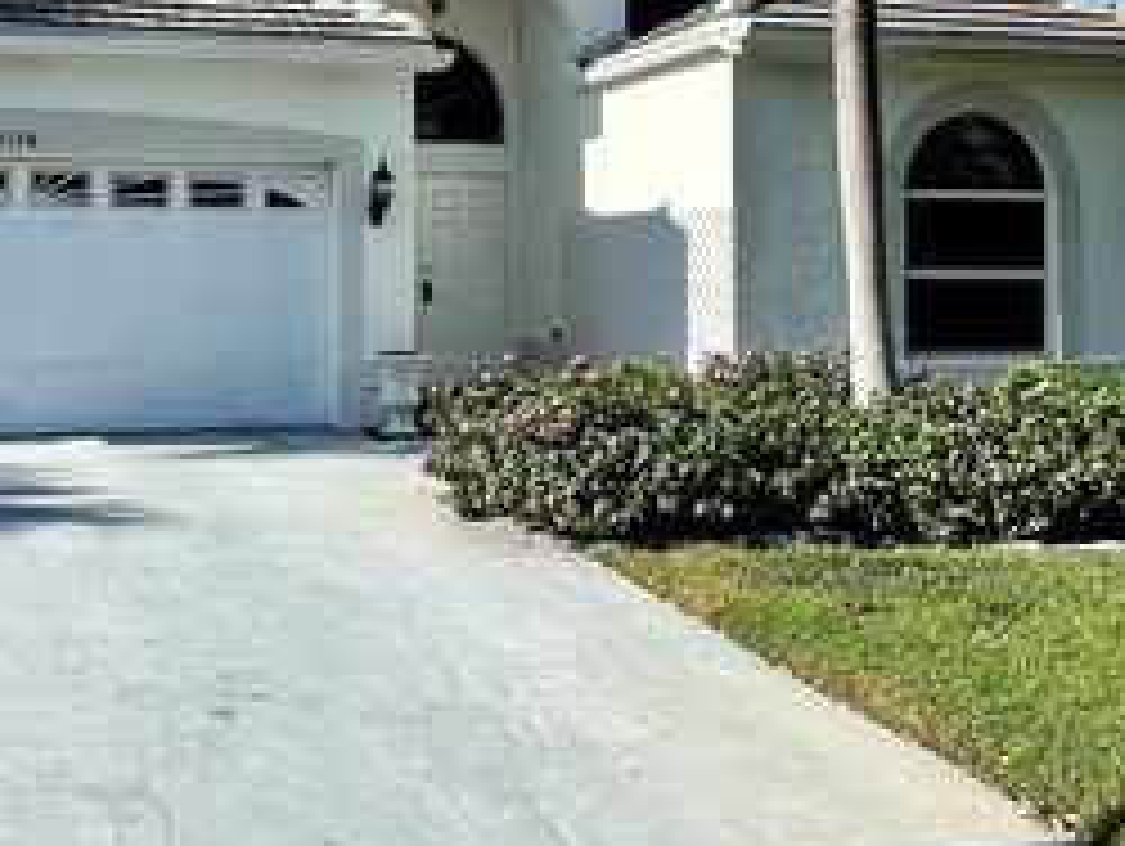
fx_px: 1561
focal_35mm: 48
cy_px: 223
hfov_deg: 39.3
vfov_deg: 29.9
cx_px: 405
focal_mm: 6.86
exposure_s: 1/5000
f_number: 1.78
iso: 80
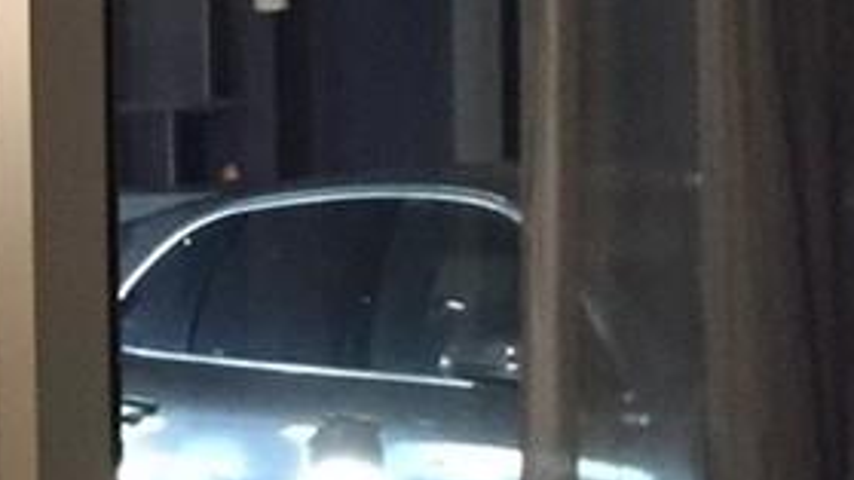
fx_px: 4099
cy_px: 339
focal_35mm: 181
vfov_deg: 6.7
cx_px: -1368
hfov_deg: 10.0
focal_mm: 4.15
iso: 200
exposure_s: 1/30
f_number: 2.2
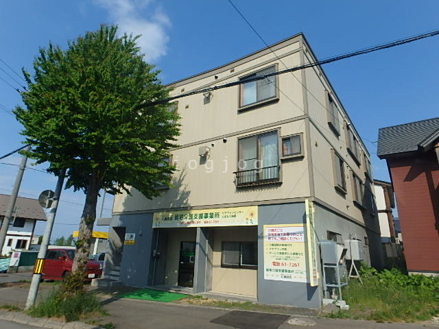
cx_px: 220
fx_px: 266
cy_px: 164
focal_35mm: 21
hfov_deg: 79.0
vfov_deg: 63.4
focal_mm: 3.7
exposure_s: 1/800
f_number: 6
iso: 125
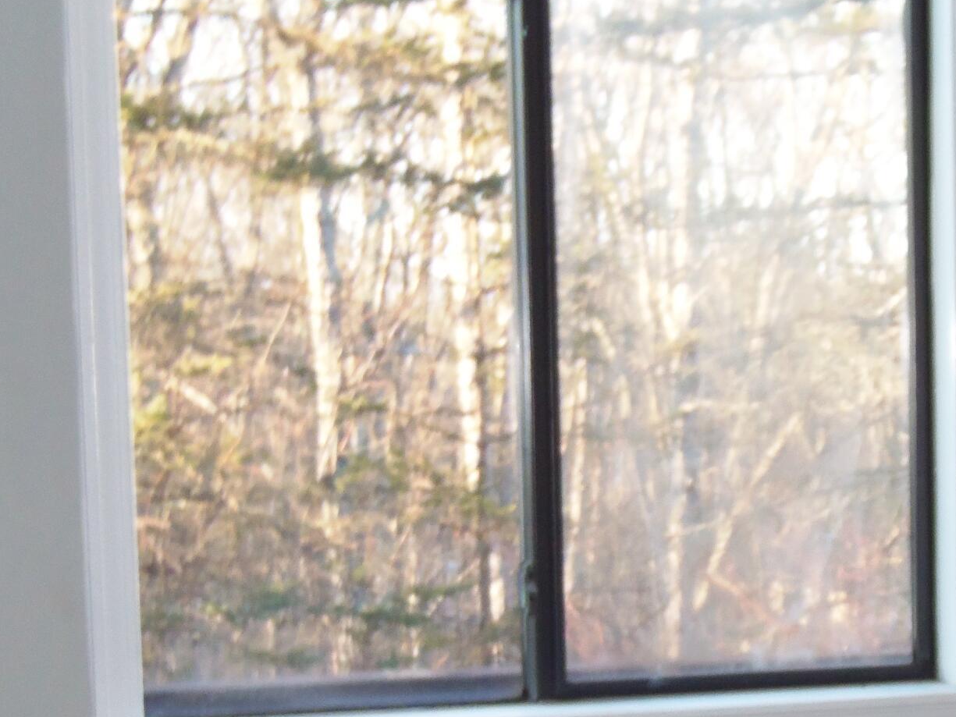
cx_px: 871
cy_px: 722
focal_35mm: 120
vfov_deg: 12.2
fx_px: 3314
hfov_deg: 16.2
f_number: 3.8
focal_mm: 8.7
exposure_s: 1/40
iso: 125
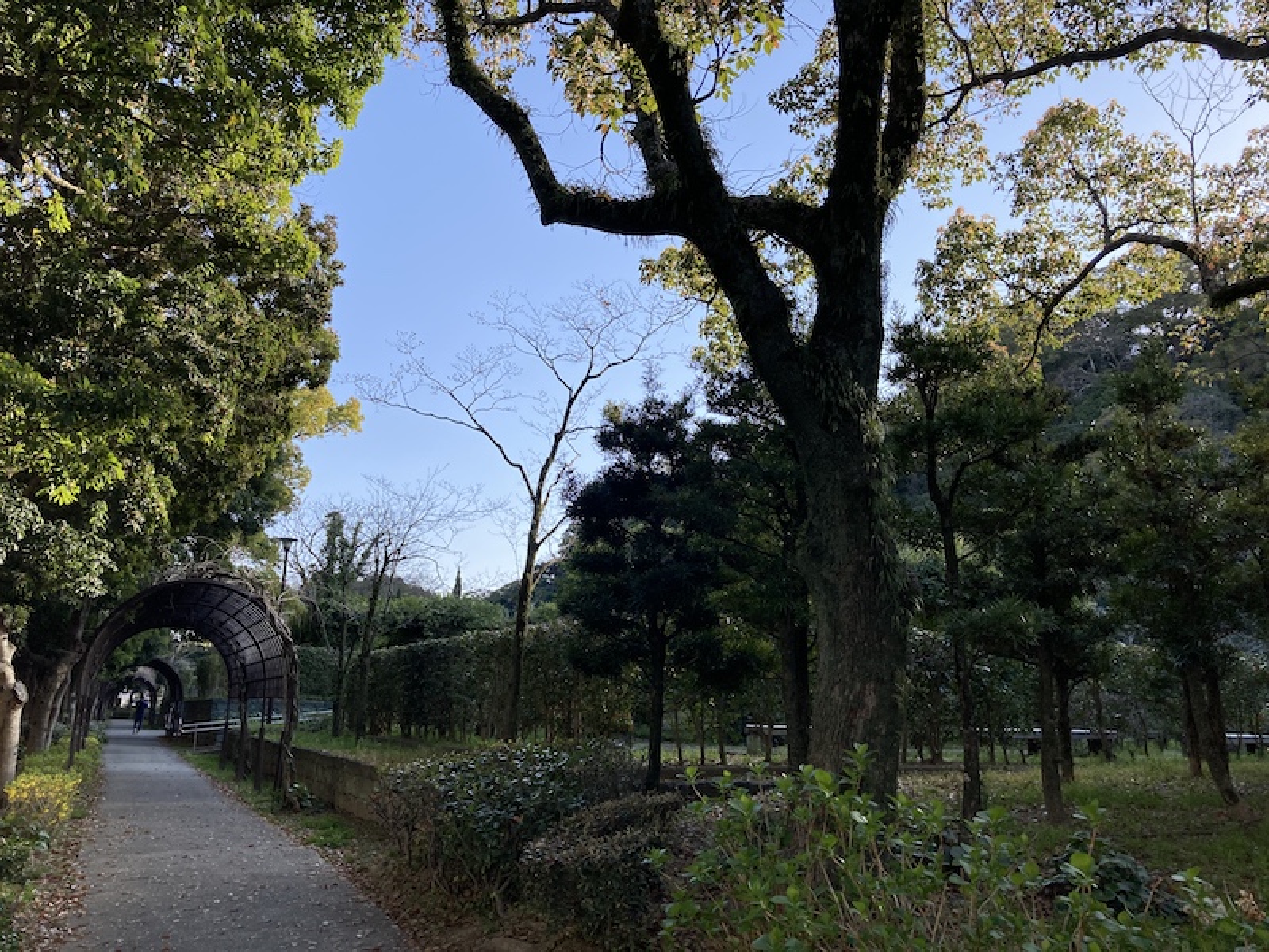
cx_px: 634
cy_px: 476
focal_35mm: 28
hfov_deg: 63.4
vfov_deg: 49.7
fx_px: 1026
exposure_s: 1/960
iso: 20
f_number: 1.8
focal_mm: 3.99
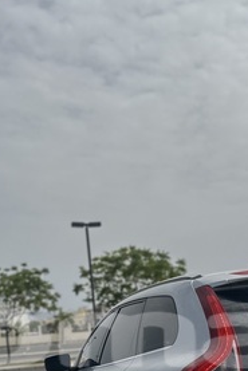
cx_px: 247
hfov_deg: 24.0
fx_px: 557
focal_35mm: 54
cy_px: 336
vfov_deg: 34.7
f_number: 1.78
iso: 80
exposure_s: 1/12048
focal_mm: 6.86
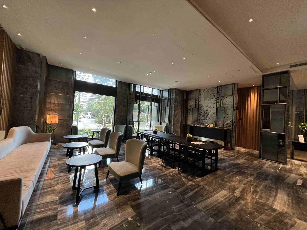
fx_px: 115
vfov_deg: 89.9
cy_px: 115
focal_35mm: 13
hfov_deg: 106.2
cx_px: 154
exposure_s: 1/61
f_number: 1.8
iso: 250
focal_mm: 1.57
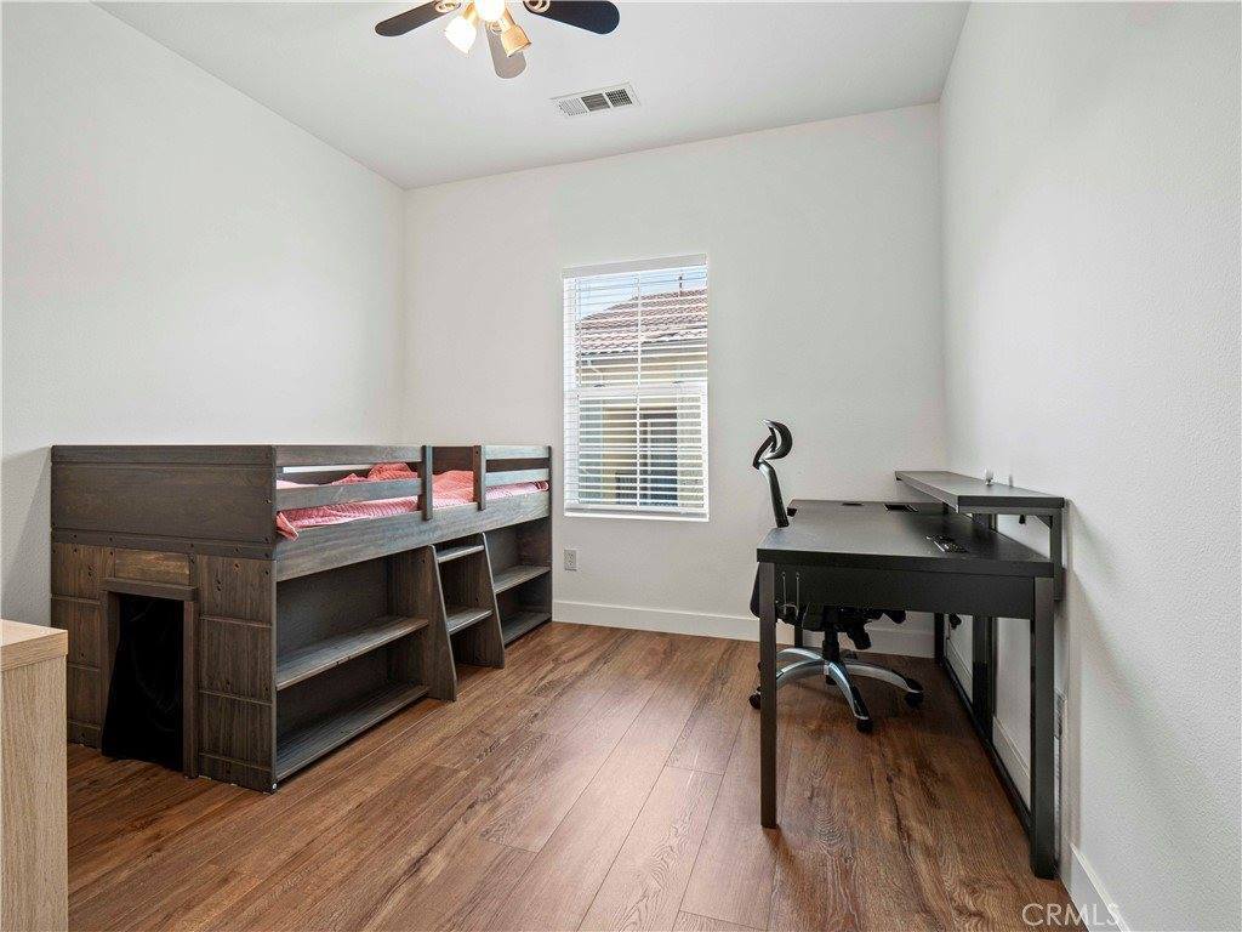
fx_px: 574
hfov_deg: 94.5
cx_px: 621
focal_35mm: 16
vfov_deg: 78.1
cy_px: 466
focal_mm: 8
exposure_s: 1/1.67
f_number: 8
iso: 200
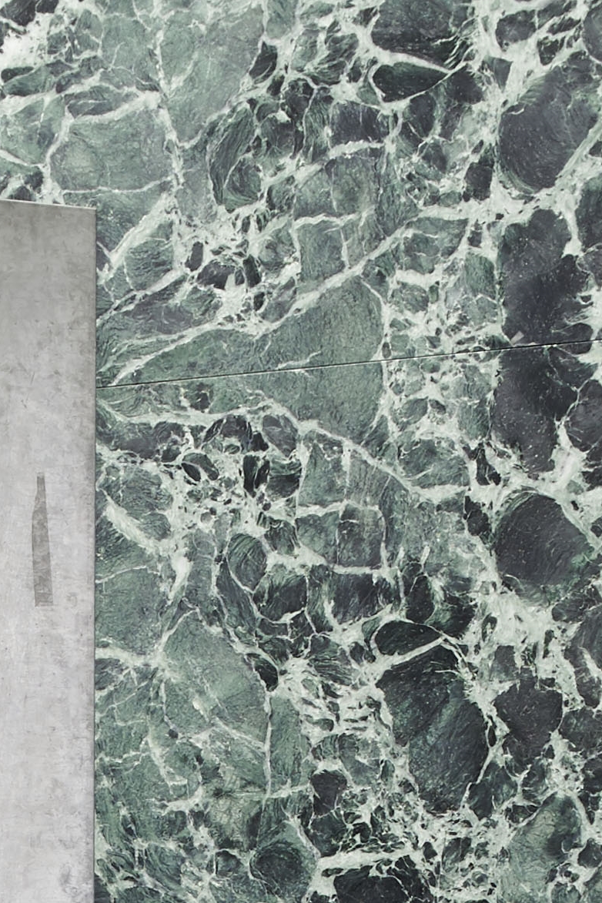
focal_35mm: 220
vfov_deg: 9.0
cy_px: 1512
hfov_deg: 6.2
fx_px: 5518
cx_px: -58
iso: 200
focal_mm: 44
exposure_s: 1/6
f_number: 13
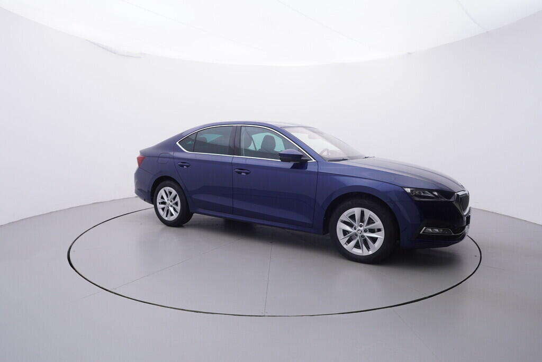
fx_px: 339
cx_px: 271
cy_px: 181
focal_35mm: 22
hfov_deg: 77.3
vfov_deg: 56.2
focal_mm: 15
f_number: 5
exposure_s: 1/80
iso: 200
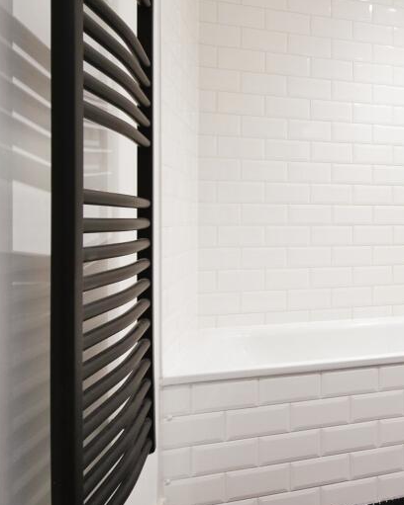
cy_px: 271
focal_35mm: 32
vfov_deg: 55.6
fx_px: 479
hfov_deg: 36.9
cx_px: 465
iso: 640
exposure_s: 1/15
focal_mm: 17
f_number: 7.1
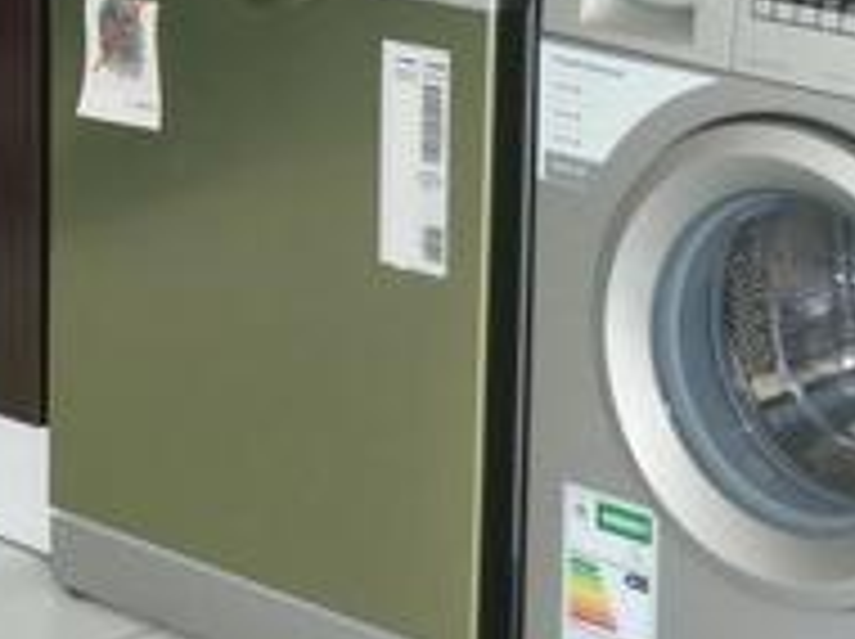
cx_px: 76
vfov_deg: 10.3
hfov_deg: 14.1
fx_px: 3429
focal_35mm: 139
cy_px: -306
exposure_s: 1/30
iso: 100
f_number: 2.8
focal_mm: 5.5
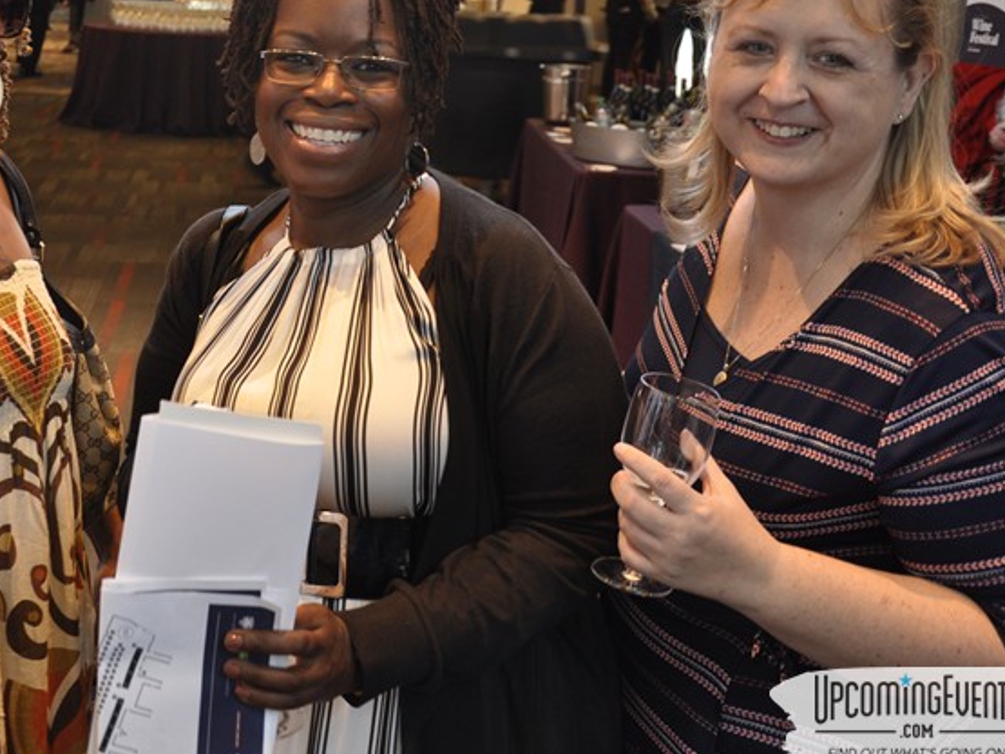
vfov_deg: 22.4
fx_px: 1883
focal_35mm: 65
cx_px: 170
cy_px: 163
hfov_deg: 29.1
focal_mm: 25
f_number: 5
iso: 400
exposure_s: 1/15
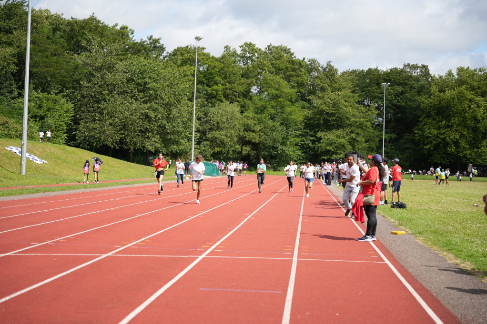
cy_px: 162
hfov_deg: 35.2
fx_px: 767
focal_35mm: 57
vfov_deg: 23.9
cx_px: 244
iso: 250
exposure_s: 1/4000
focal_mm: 56.7
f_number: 2.8
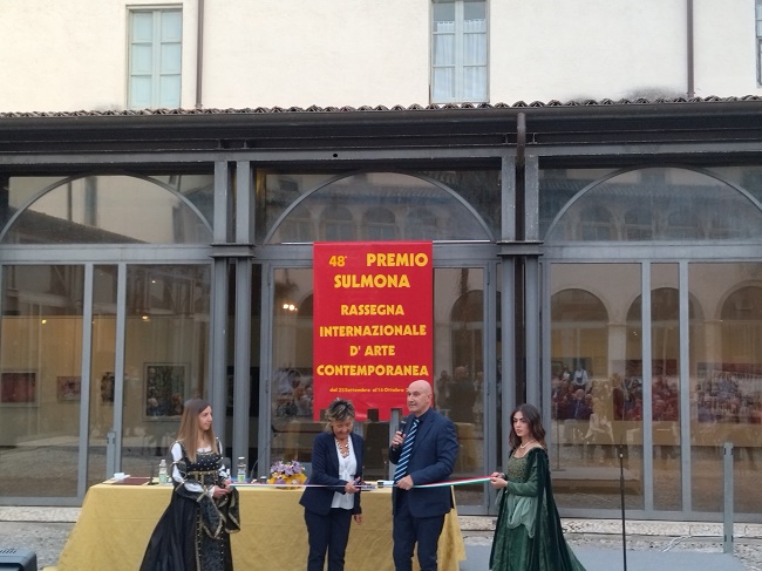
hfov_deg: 65.3
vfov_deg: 51.3
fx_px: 594
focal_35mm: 27
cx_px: 381
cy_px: 286
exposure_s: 1/100
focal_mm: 4.74
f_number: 1.79
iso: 136
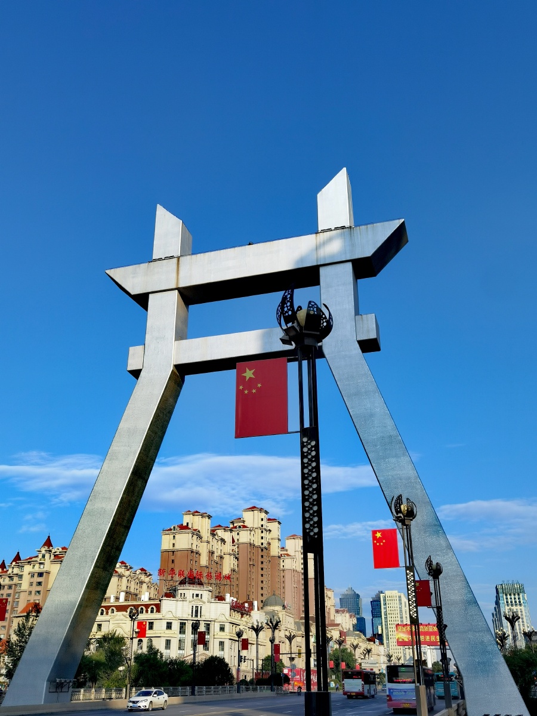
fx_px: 662
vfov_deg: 56.8
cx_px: 268
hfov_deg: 44.2
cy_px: 358
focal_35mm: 32
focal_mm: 6.71
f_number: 1.9
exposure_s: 1/3676
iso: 50
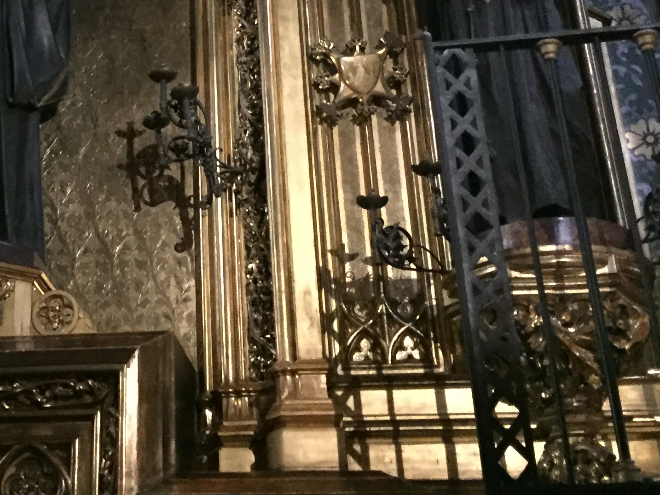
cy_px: 9
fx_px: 1259
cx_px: 94
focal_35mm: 66
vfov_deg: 21.5
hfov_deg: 28.5
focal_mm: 4.15
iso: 800
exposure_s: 1/17
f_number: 2.2
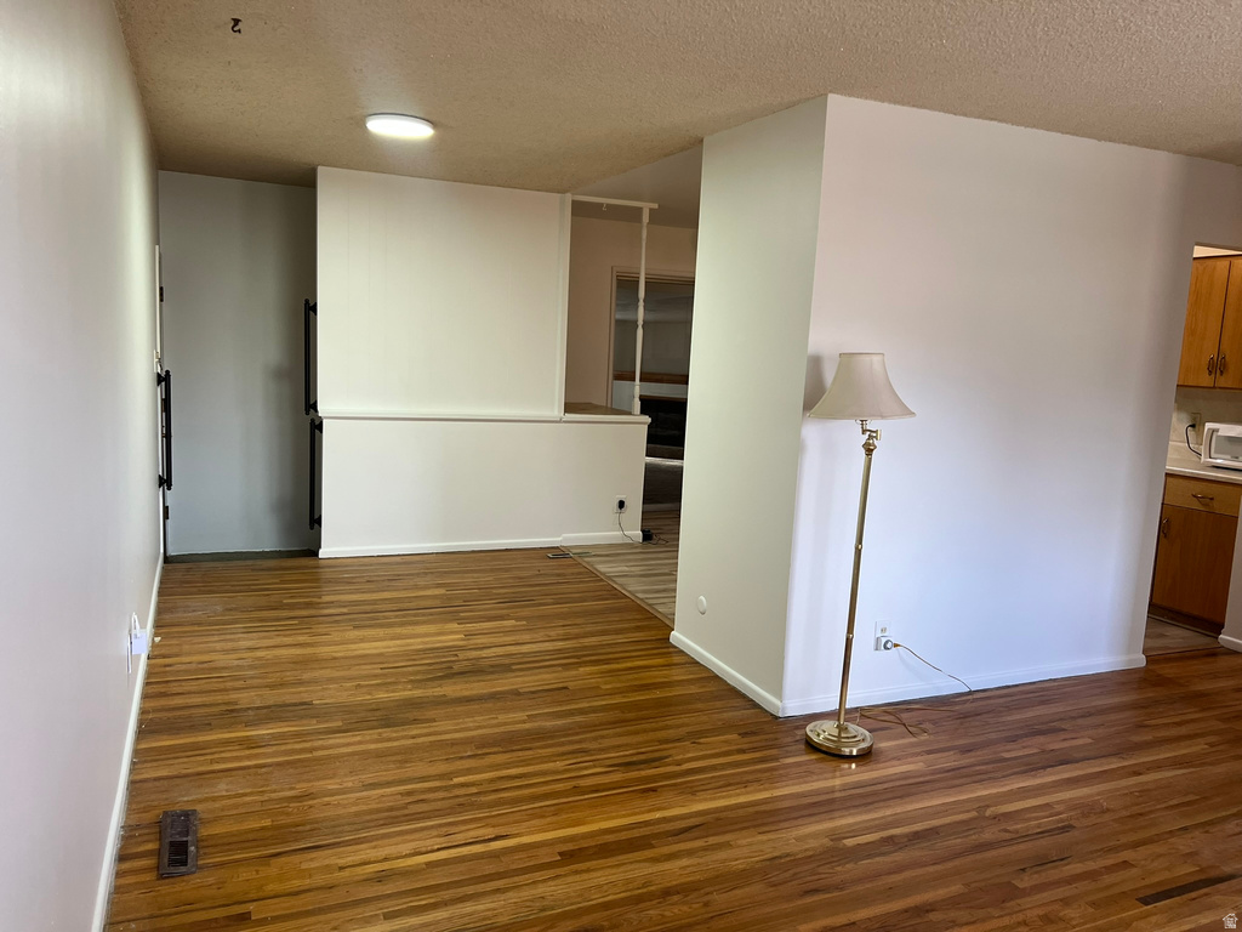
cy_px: 466
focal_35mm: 26
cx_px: 621
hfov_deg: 67.3
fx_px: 933
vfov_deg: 53.1
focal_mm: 5.7
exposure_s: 1/108
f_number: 1.5
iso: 125
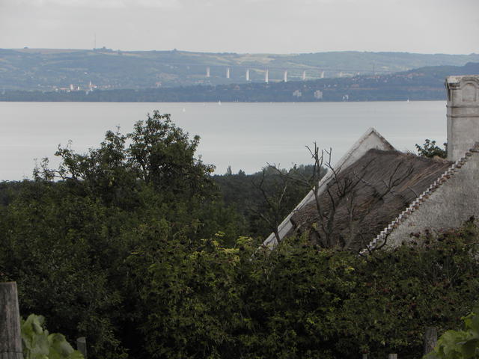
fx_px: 3279
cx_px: 240
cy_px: 180
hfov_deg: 8.4
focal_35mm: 237
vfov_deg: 6.3
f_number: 5
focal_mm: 42.26
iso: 64
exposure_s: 1/320
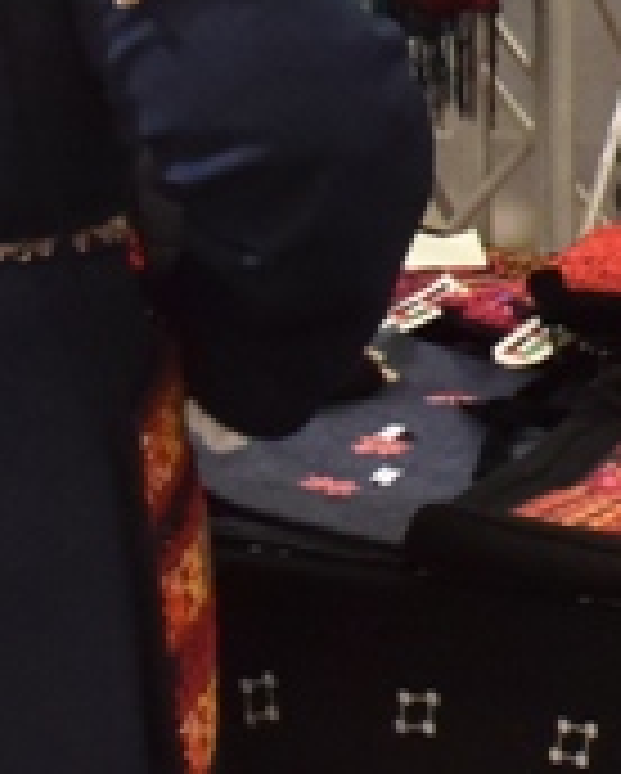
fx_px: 4357
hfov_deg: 7.8
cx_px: 1242
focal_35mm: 190
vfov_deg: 10.1
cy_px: 83
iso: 3200
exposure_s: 1/1000
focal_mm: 34
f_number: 16
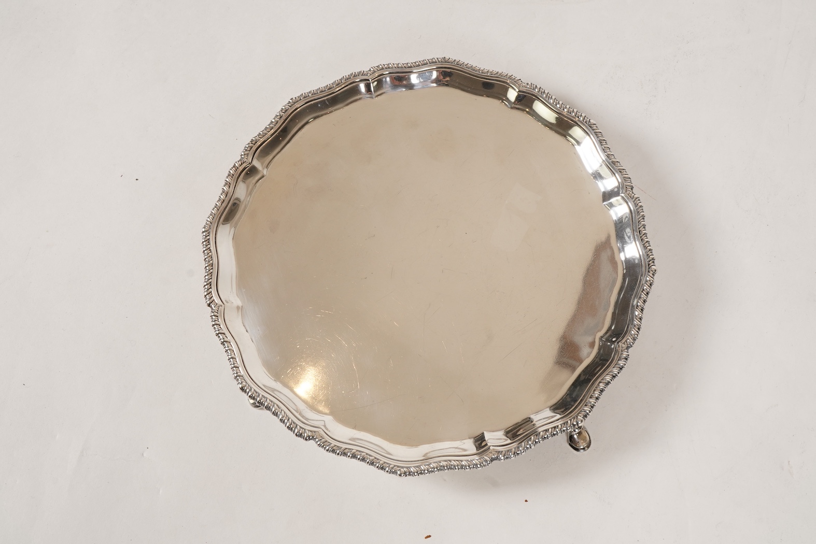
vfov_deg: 29.9
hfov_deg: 43.6
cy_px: 272
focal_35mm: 45
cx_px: 408
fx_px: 1020
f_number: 22
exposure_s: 1/125
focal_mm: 30
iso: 400
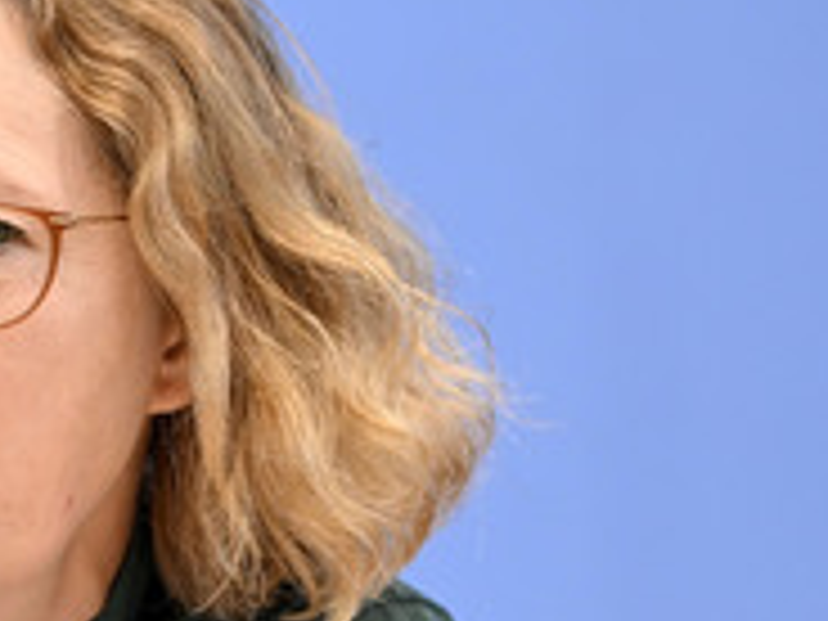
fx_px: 7606
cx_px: -110
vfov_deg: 4.7
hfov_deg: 6.2
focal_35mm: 318
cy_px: 446
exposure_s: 1/800
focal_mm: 135
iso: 3200
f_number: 4
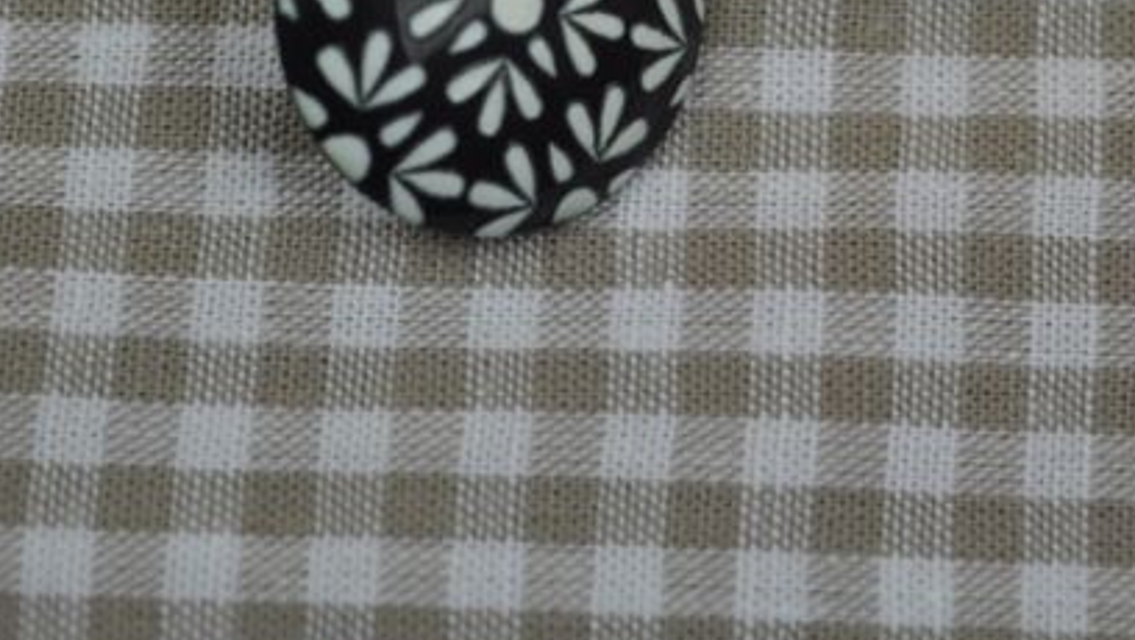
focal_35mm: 169
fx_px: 5090
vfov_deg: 7.2
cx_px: 554
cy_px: -4
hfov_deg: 12.7
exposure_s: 1/125
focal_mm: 55
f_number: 5.6
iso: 280
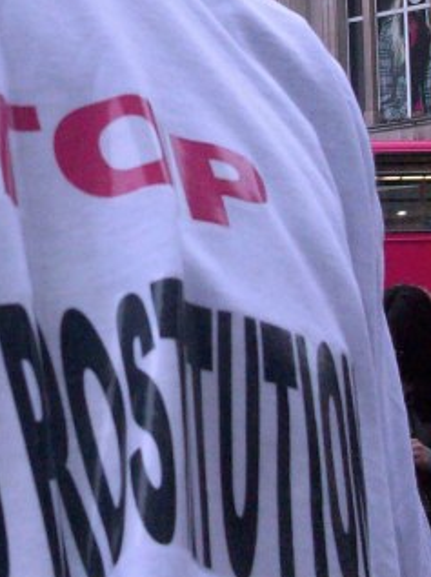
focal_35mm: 110
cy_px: -66
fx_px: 1830
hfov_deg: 13.2
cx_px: -33
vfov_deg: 17.3
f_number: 2.8
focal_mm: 5.7
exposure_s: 1/131
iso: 160
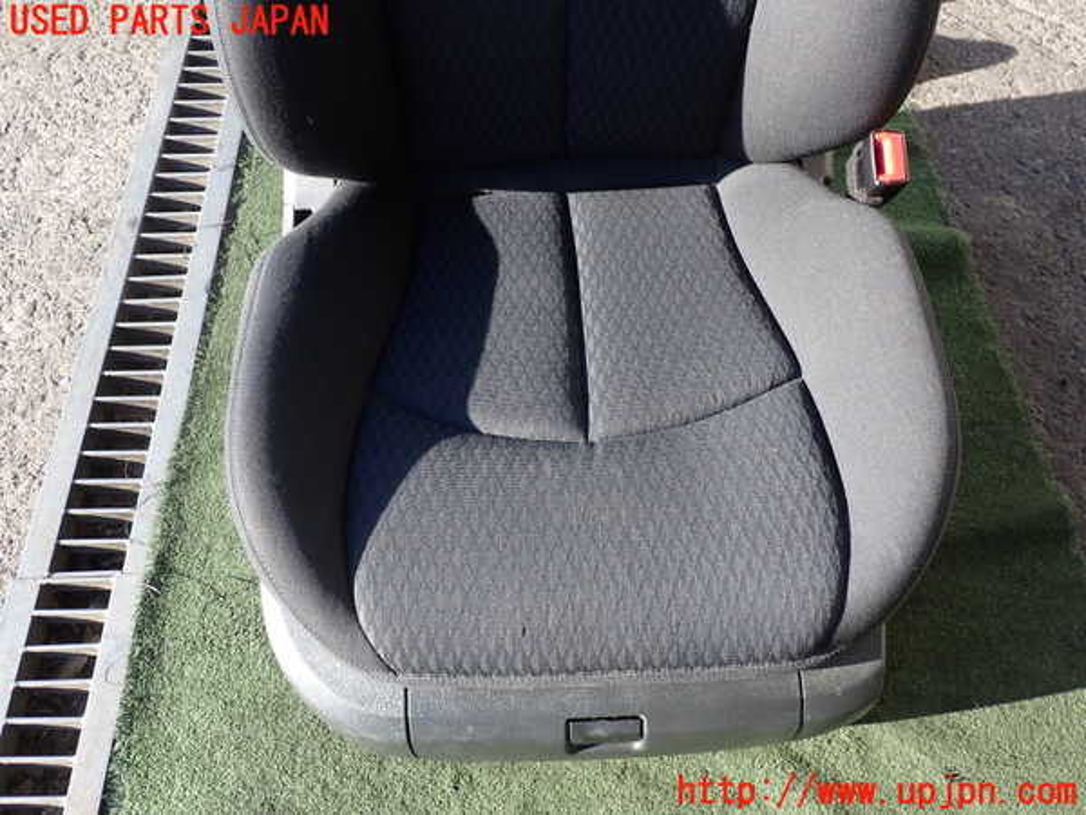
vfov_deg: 46.8
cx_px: 543
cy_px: 408
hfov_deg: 60.0
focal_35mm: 30
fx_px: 941
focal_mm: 5.4
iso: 100
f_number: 3.2
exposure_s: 1/200
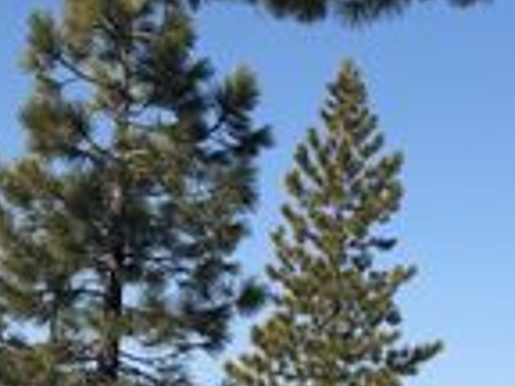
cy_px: 427
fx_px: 1443
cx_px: 215
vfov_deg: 14.9
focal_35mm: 97
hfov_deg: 20.2
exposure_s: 1/1946
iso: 20
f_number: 1.8
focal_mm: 4
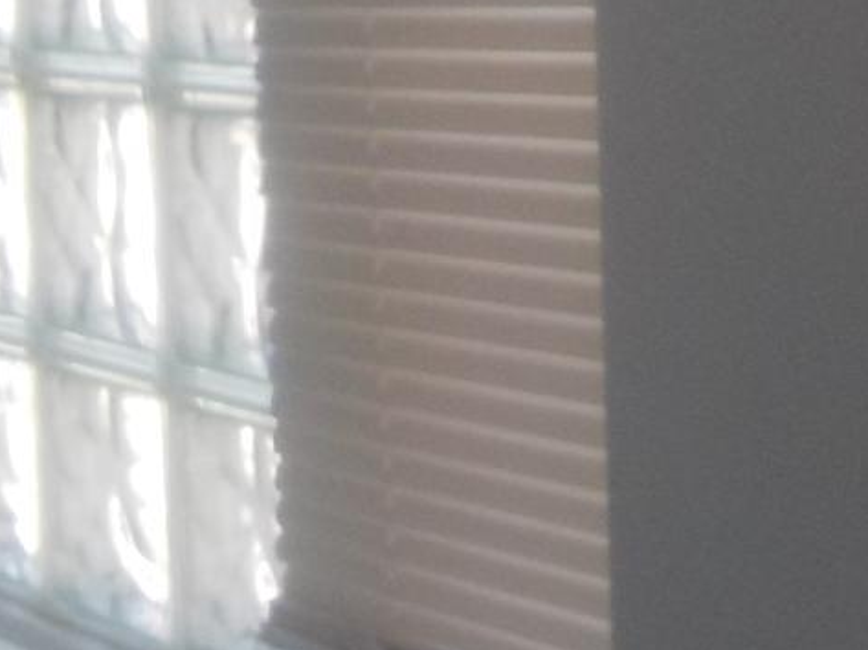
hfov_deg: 13.0
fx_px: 3257
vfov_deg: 11.4
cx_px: -916
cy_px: 307
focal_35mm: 130
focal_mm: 4.1
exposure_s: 1/60
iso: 125
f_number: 3.3
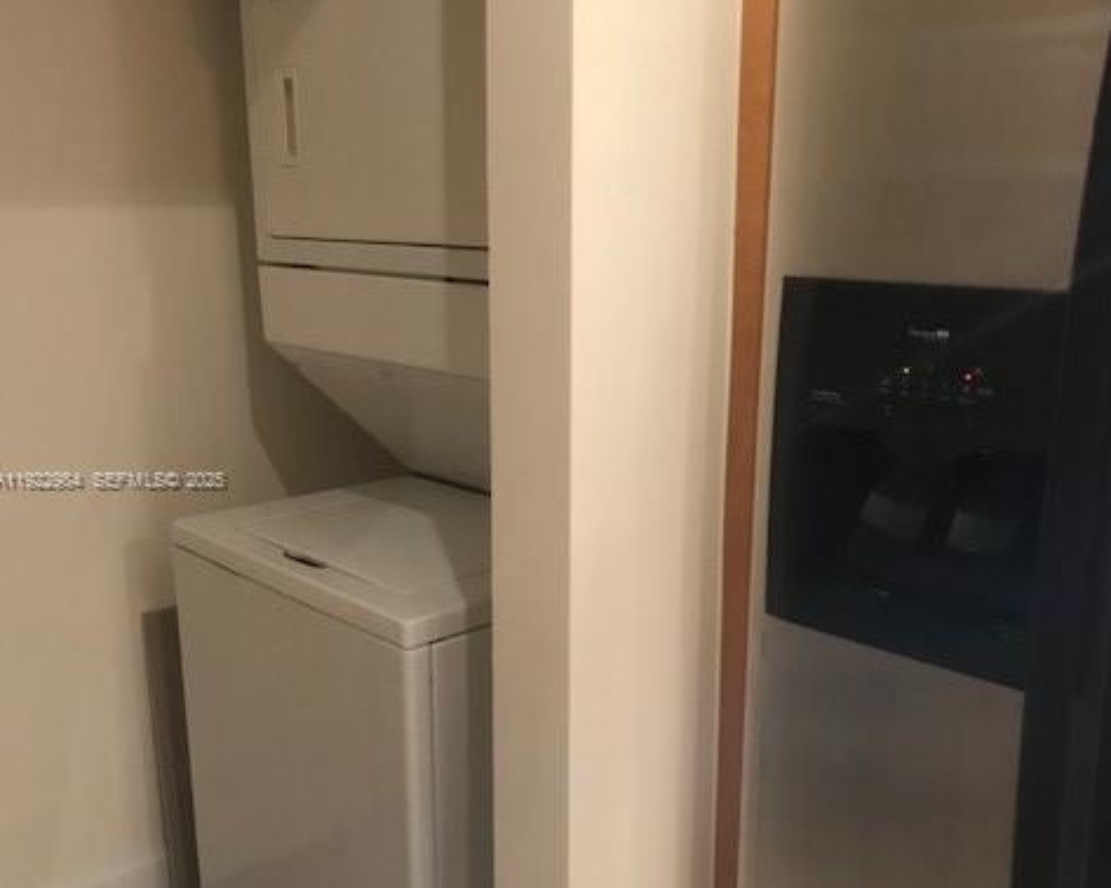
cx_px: 554
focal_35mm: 37
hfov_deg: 49.1
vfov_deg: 40.1
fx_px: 1216
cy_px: 482
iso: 80
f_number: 1.8
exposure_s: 1/15
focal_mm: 3.99
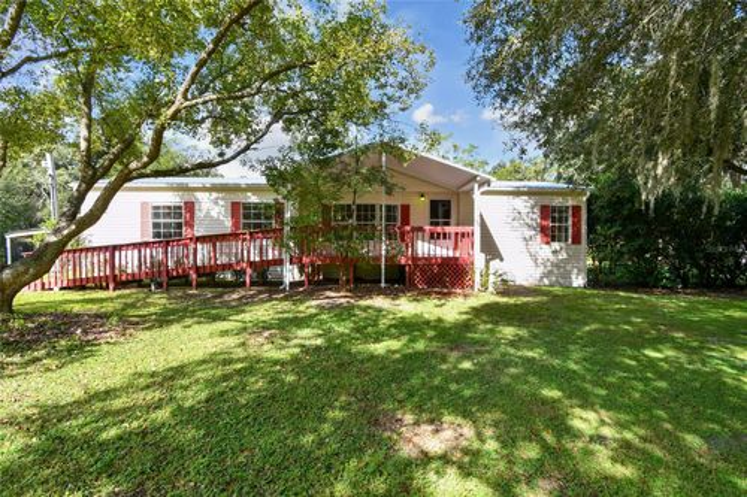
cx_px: 374
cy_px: 248
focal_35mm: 15
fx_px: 311
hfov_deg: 100.4
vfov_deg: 77.3
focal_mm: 10
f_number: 7.1
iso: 100
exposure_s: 1/80
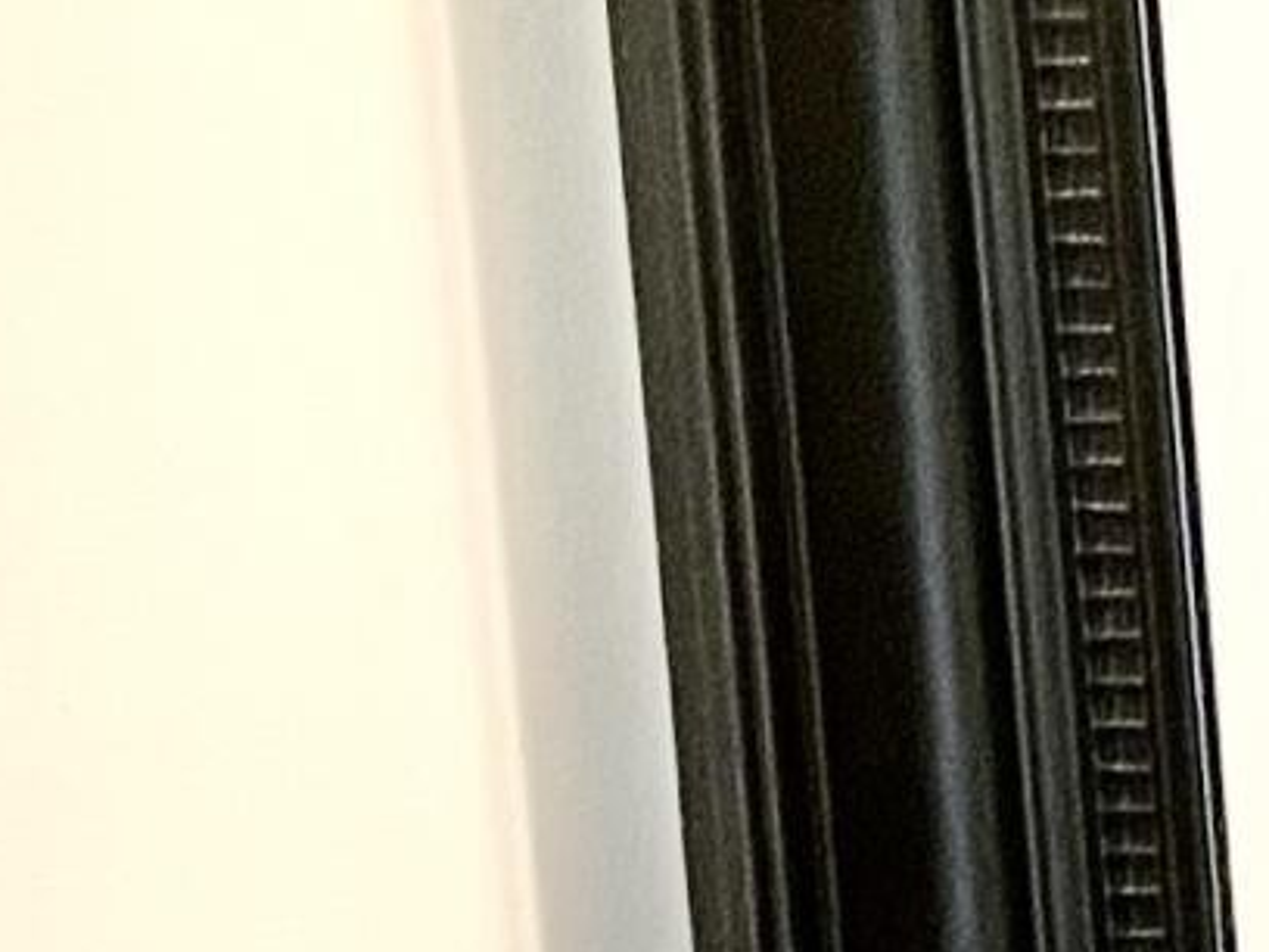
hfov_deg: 9.1
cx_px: 3228
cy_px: 1627
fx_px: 7002
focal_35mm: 191
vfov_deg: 7.6
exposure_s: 1/60
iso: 125
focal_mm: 4.25
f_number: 1.8
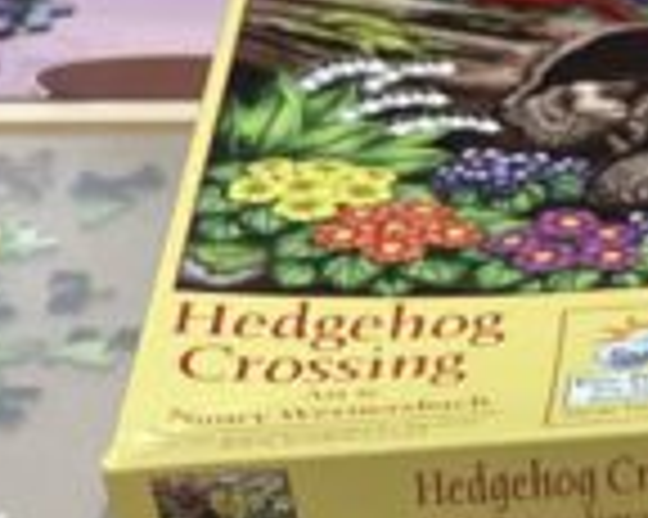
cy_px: 1577
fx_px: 3450
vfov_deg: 7.5
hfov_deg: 10.2
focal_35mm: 180
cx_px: 1080
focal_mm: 4.2
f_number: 1.6
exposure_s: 1/120
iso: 80
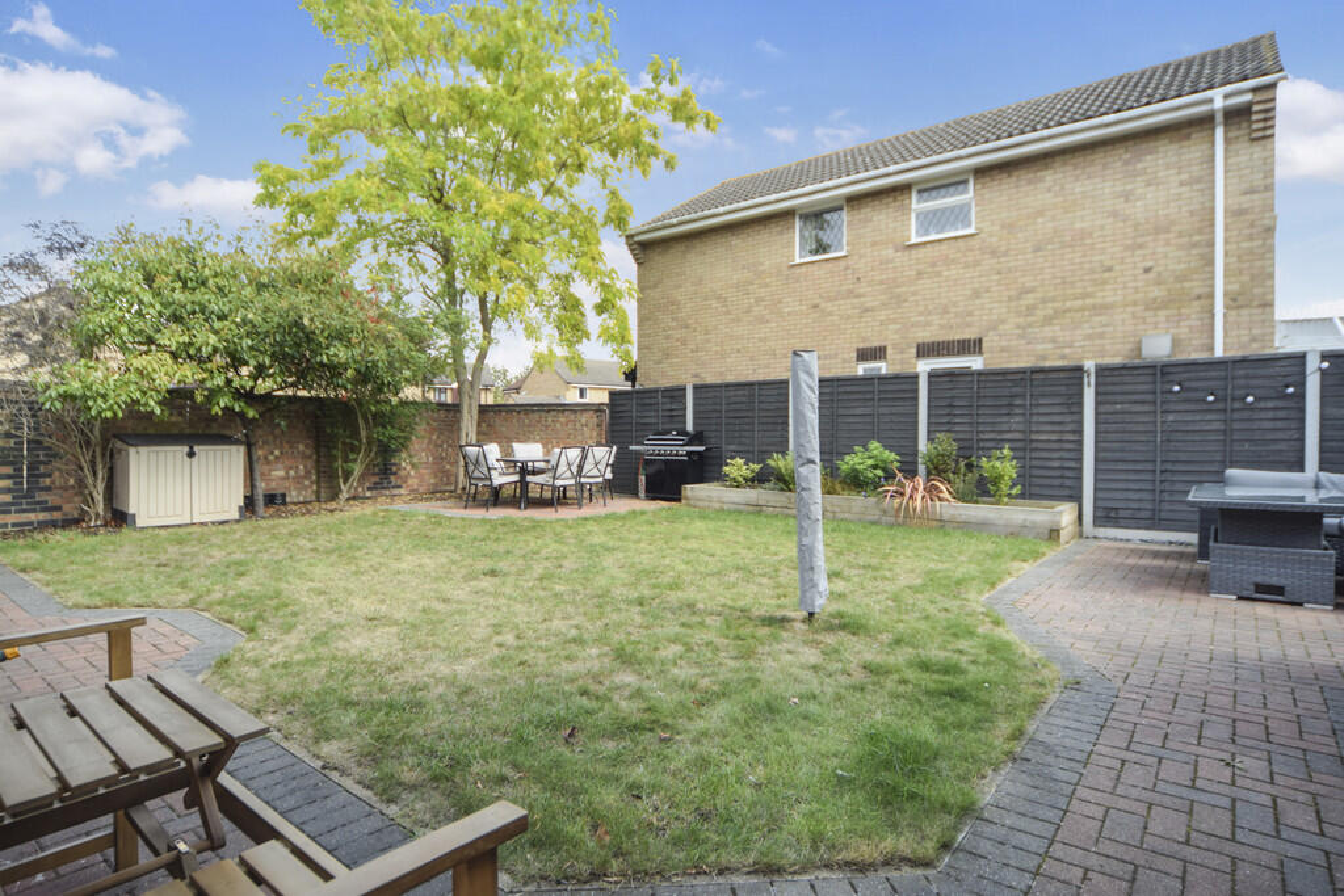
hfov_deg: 90.0
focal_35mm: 18
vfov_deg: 67.4
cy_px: 448
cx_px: 672
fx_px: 672
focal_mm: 12
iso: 100
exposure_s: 1/200
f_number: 4.5
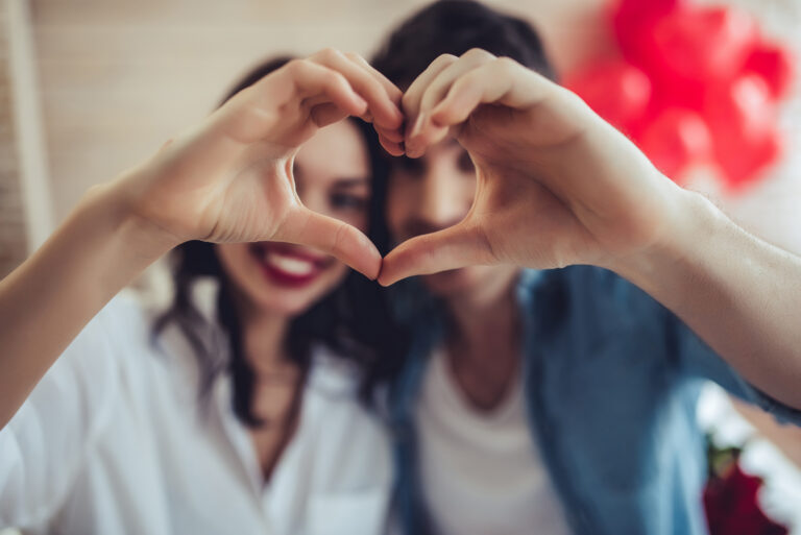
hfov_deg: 54.4
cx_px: 400
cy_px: 268
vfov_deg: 37.9
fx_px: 779
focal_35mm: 35
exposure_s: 1/160
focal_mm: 35
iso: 640
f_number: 2
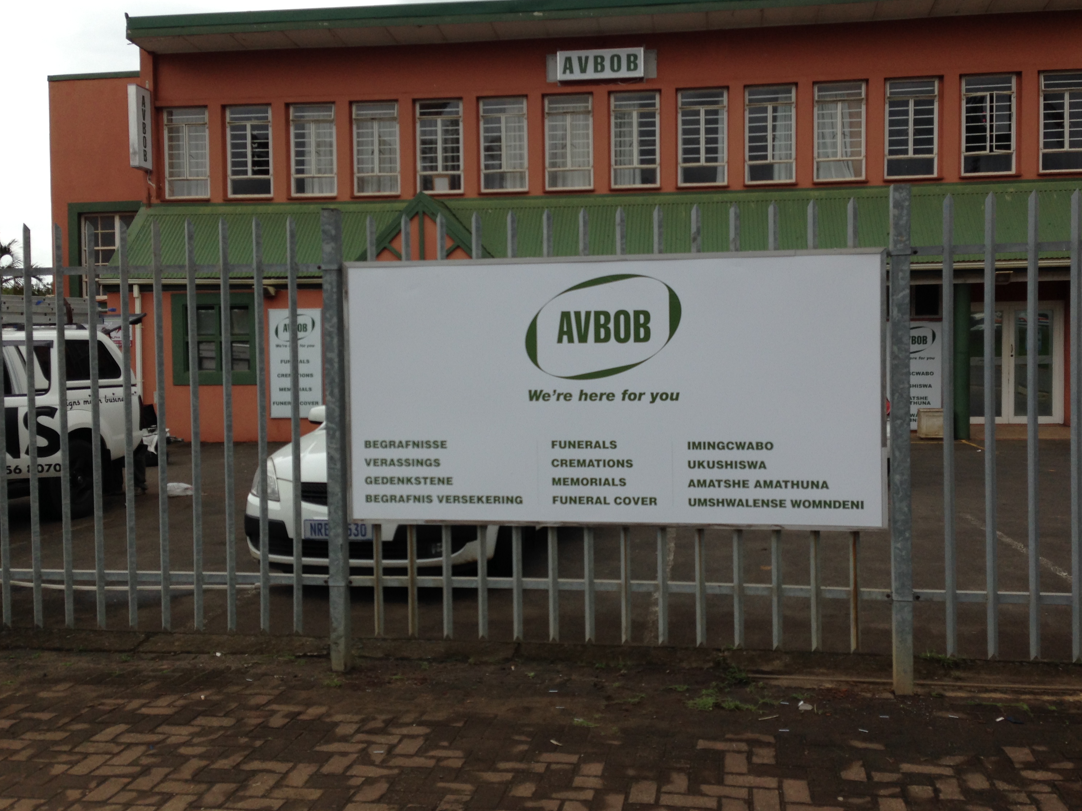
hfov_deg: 51.3
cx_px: 579
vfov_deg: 39.7
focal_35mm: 36
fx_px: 1125
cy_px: 392
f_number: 2.4
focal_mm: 4.12
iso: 50
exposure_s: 1/1106
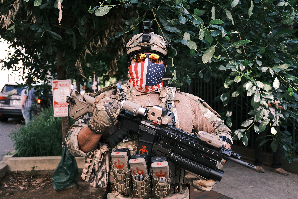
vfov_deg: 38.9
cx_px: 149
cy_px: 100
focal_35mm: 34
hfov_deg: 55.8
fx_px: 281
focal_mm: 22.7
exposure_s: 1/800
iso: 800
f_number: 2.8
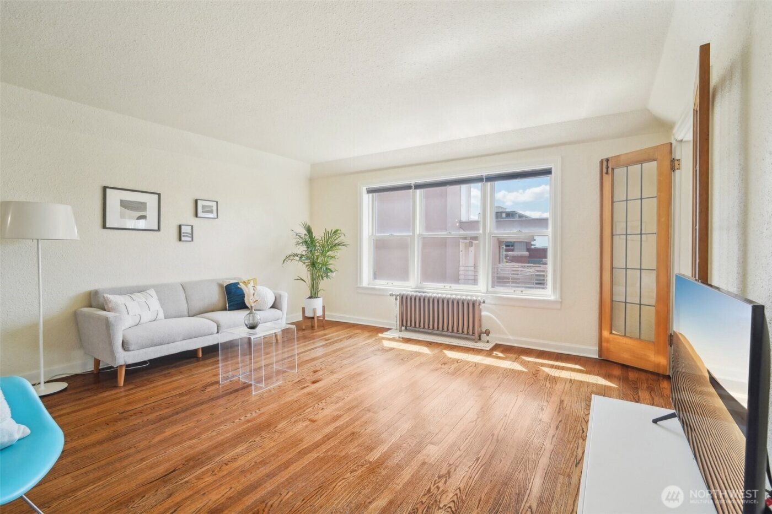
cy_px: 257
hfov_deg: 96.7
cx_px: 386
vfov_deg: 73.7
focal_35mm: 16
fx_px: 343
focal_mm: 16
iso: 1600
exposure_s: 1/160
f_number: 8
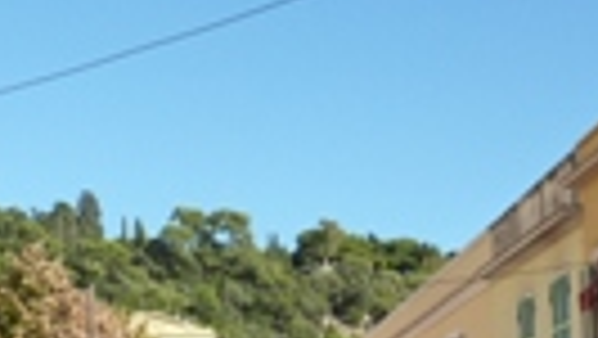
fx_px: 1460
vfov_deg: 12.9
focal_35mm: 92
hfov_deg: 21.4
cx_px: -130
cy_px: 392
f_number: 4
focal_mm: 4.1
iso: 125
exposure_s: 1/400
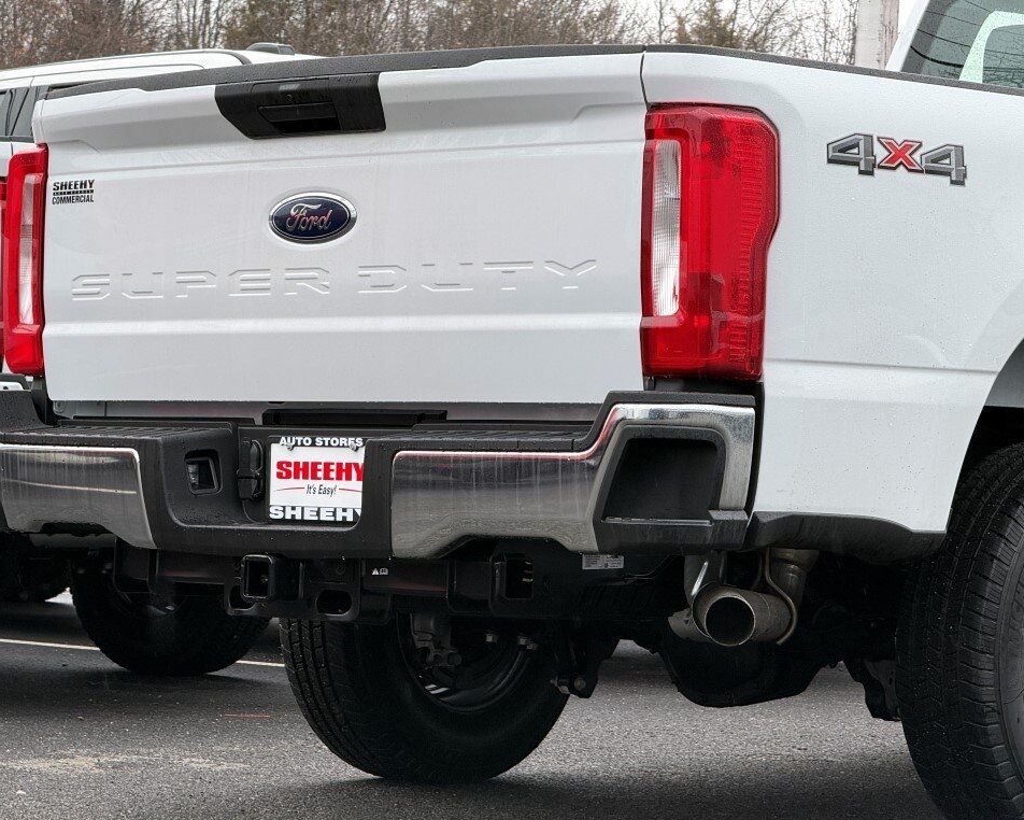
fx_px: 3819
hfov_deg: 15.3
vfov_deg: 12.2
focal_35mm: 126
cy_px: 412
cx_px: 483
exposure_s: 1/191
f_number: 2.8
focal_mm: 15.66
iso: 64
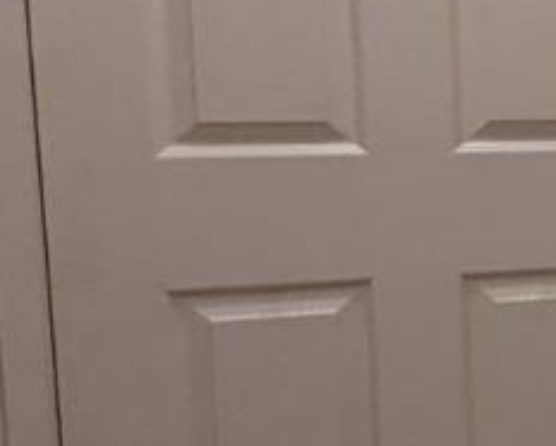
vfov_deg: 18.7
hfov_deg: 13.1
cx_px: 1491
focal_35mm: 82
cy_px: 169
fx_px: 1350
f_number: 2.2
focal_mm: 1.95
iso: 138
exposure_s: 1/60
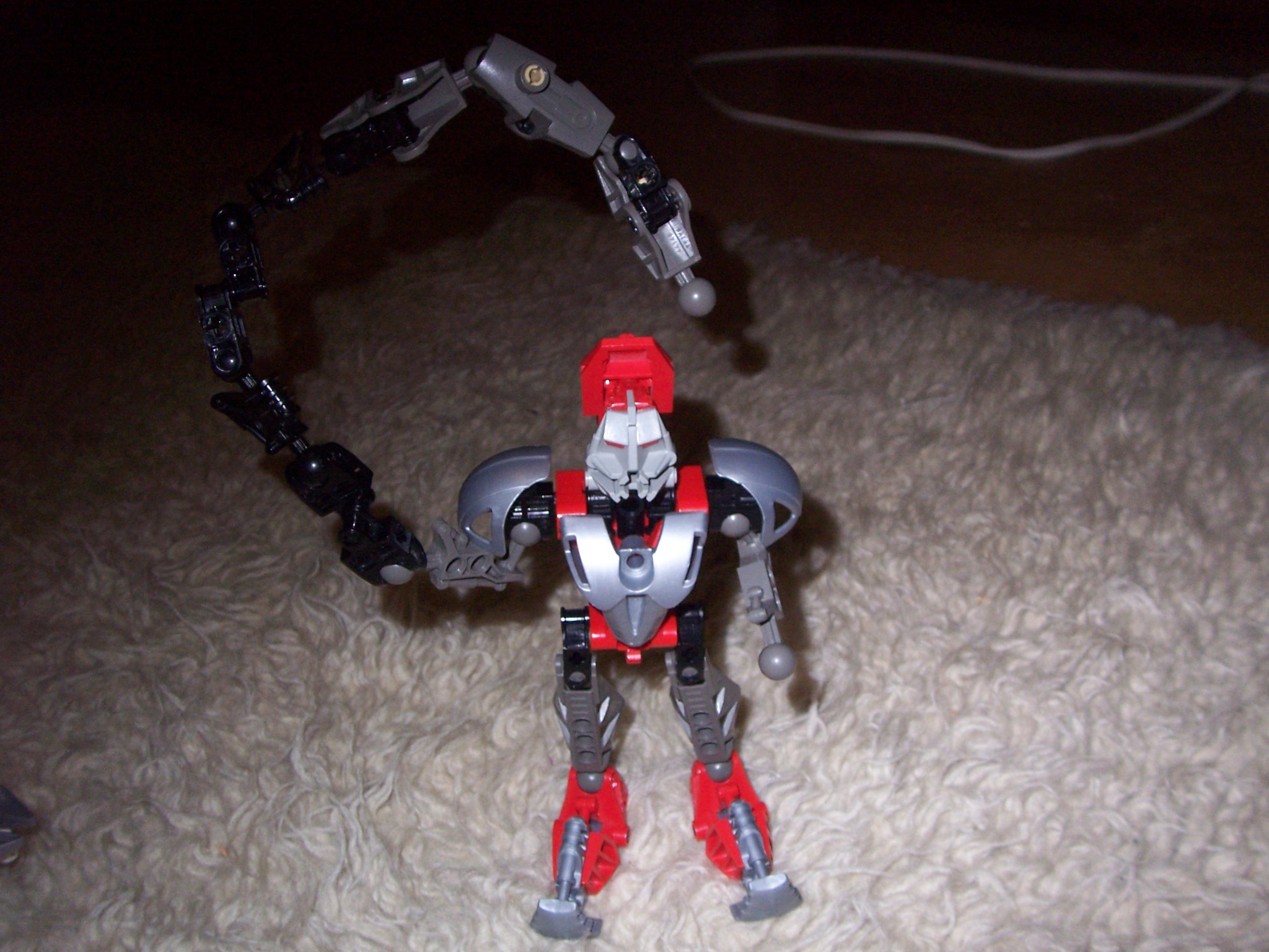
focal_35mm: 39
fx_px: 1430
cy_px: 476
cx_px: 634
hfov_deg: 47.9
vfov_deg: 36.8
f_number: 3.9
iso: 125
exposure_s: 1/60
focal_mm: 6.4
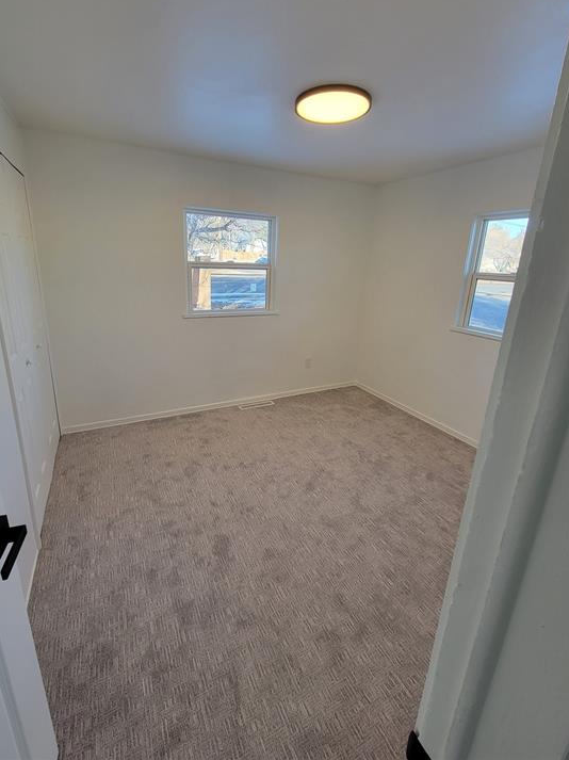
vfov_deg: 101.9
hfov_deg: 85.6
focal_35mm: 14
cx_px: 271
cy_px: 352
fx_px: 307
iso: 50
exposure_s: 1/60
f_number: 2.2
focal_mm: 2.2
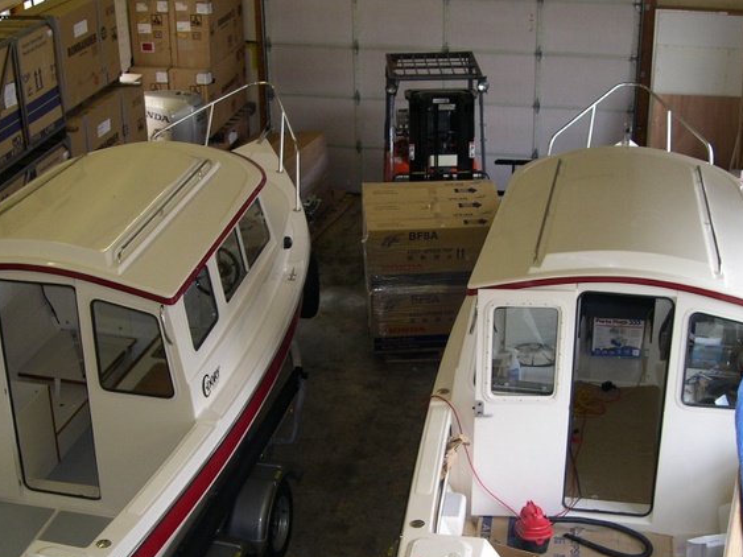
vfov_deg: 26.9
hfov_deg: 35.5
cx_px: 346
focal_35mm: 54
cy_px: 354
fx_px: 1159
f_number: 2.8
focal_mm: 8
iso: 129
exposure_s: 1/30
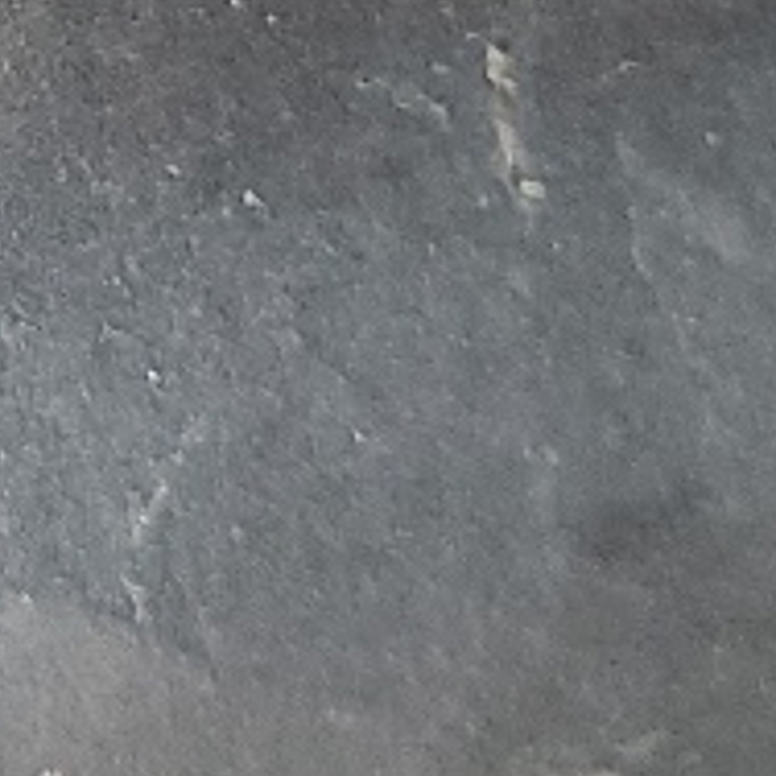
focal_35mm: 196
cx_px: -854
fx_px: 4971
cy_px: -1263
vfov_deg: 8.0
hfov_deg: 8.4
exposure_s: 1/120
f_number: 1.5
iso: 88
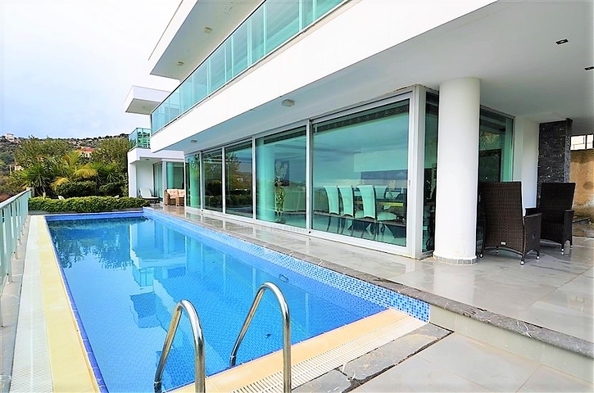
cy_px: 196
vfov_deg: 67.1
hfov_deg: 90.1
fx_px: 296
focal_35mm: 18
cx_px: 297
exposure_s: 1/200
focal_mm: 12
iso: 100
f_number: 7.1
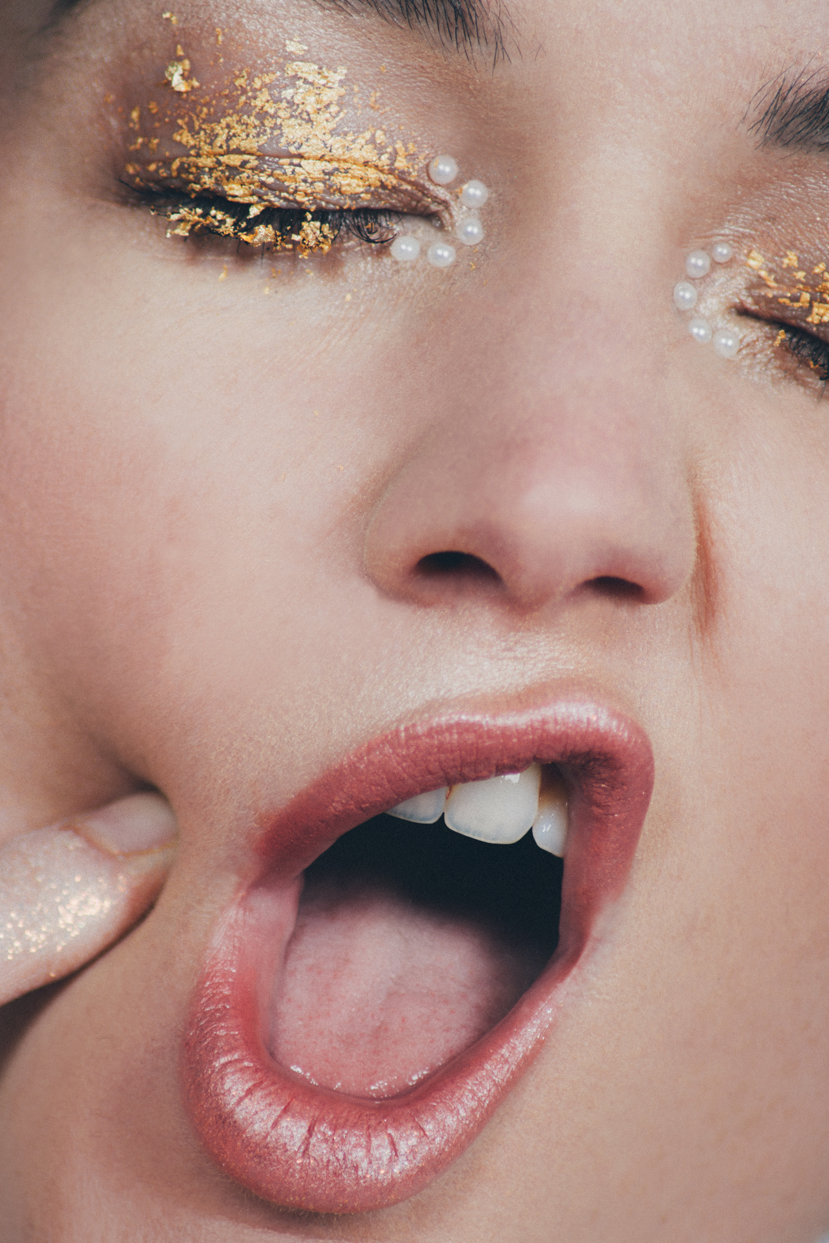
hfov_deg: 3.1
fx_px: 15543
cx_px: 414
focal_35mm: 450
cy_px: 622
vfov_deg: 4.6
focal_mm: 300
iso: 80
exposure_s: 1/160
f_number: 8
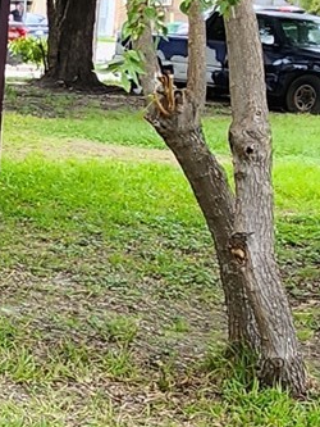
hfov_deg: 14.0
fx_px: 985
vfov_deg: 24.4
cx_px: -404
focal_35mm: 80
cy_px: 192
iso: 32
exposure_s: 1/140
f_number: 2.2
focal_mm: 1.7
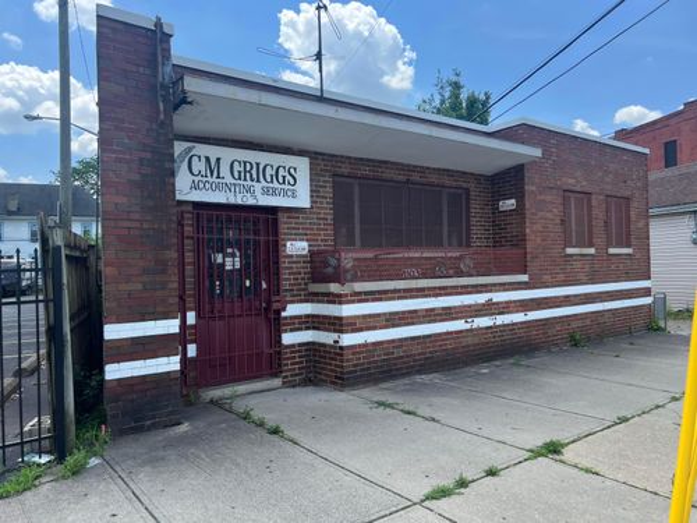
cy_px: 262
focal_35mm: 26
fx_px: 524
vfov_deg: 53.1
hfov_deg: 67.3
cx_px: 348
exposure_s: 1/1449
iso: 50
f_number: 1.5
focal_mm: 5.7
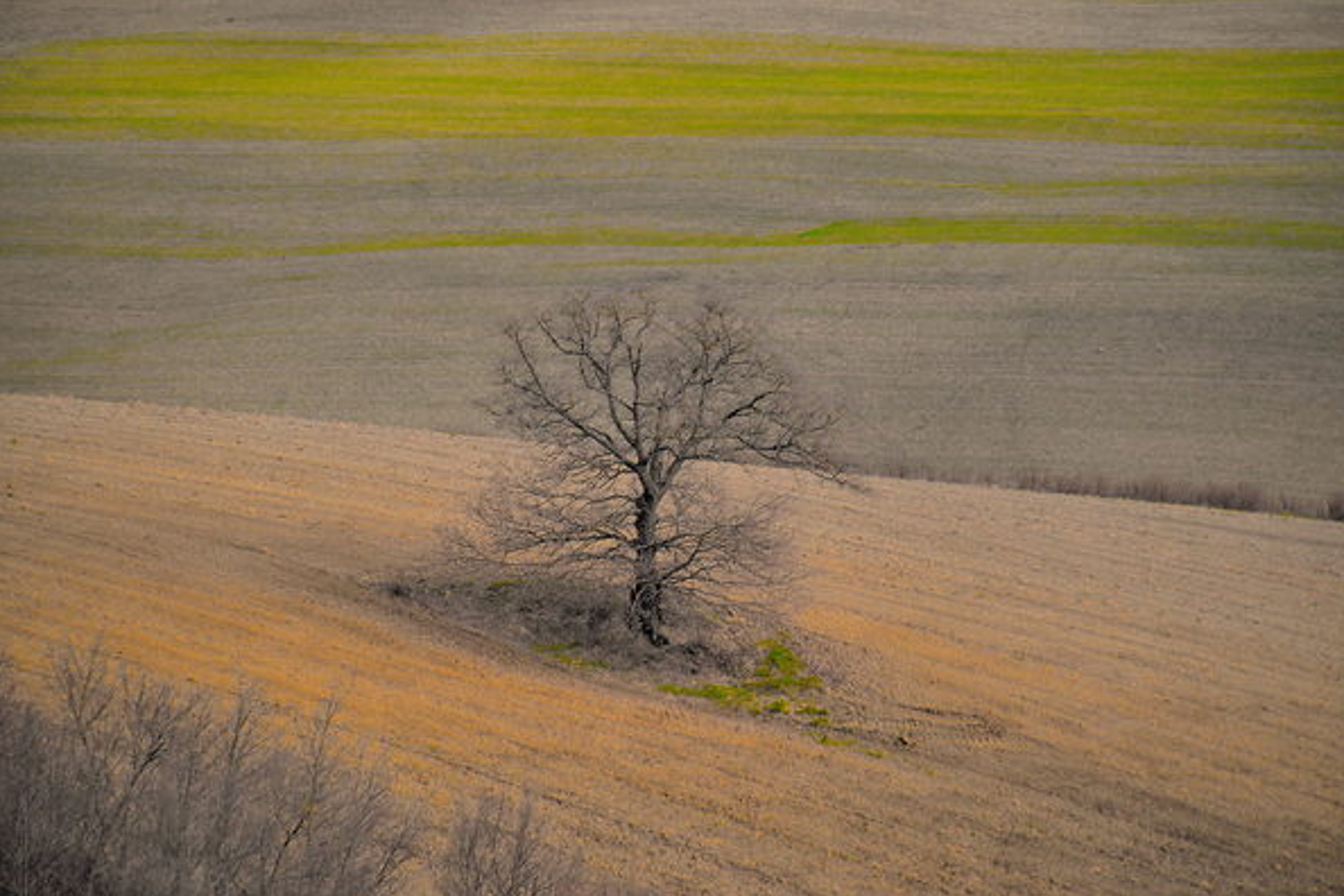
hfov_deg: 10.2
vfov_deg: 6.8
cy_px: 446
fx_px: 7541
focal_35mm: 202
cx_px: 674
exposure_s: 1/200
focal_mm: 200
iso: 100
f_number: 3.2
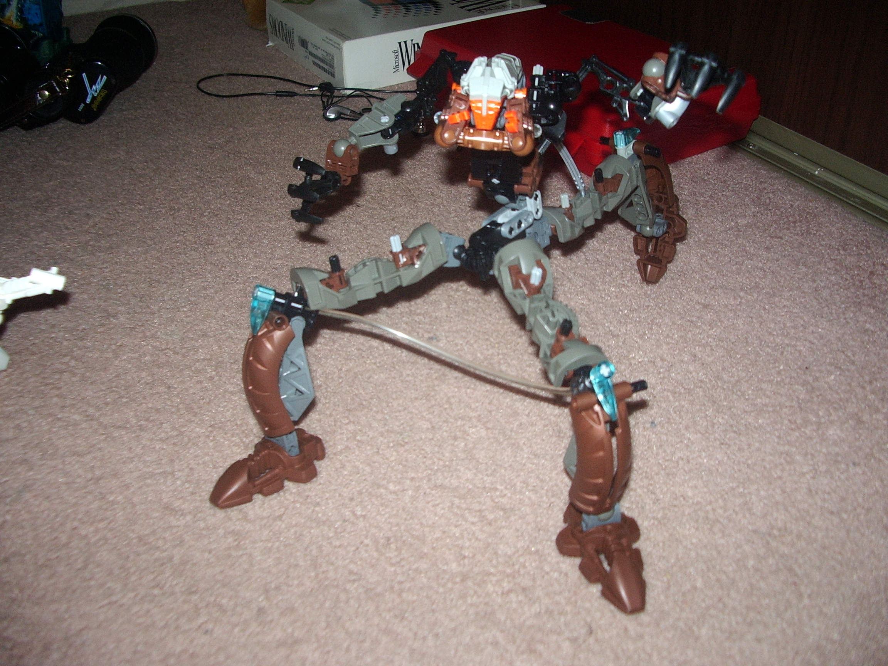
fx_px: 898
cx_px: 444
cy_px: 333
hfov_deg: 52.6
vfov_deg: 40.7
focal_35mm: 35
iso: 100
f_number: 2.6
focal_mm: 5.8
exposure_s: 1/40
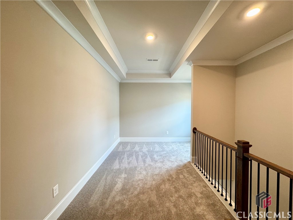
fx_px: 119
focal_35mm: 14
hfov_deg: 102.1
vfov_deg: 85.7
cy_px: 110
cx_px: 146
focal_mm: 2.22
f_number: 2.2
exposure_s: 1/60
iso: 200
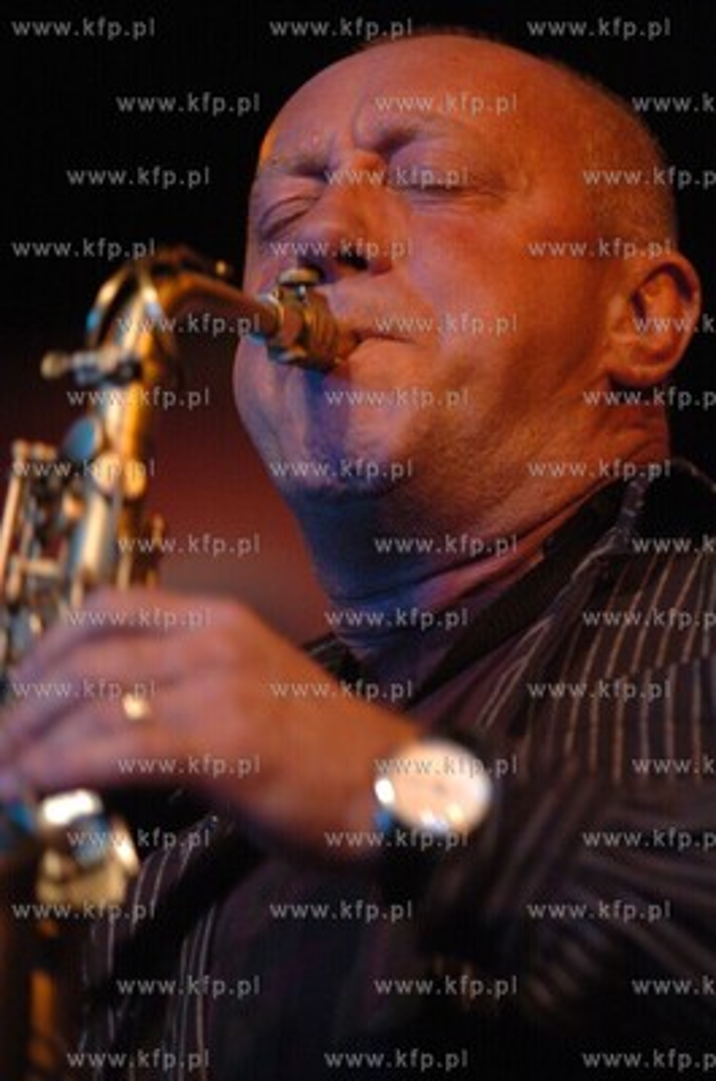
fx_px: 8988
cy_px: 540
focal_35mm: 300
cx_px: 358
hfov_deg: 4.6
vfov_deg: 6.9
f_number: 3.5
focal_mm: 200
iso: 800
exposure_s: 1/125
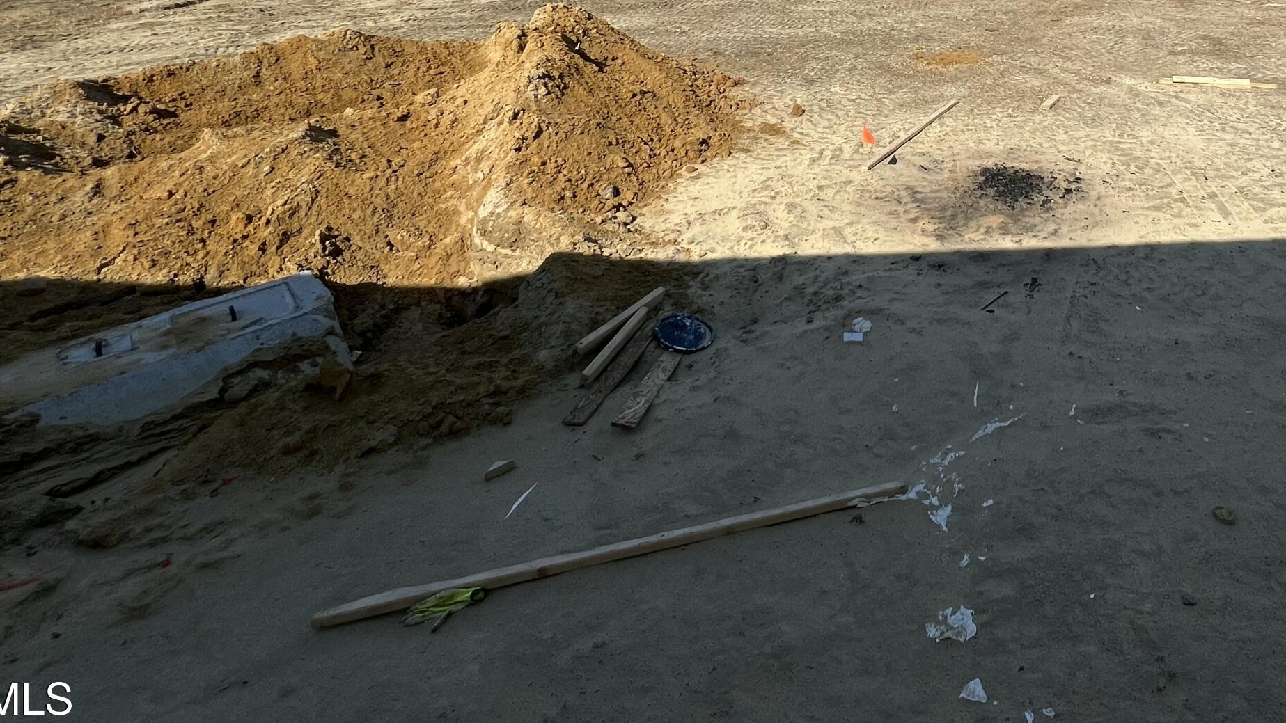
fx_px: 784
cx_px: 993
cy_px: -12
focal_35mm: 23
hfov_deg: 72.2
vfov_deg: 42.3
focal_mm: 1.57
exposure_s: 1/2370
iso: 32
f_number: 1.8
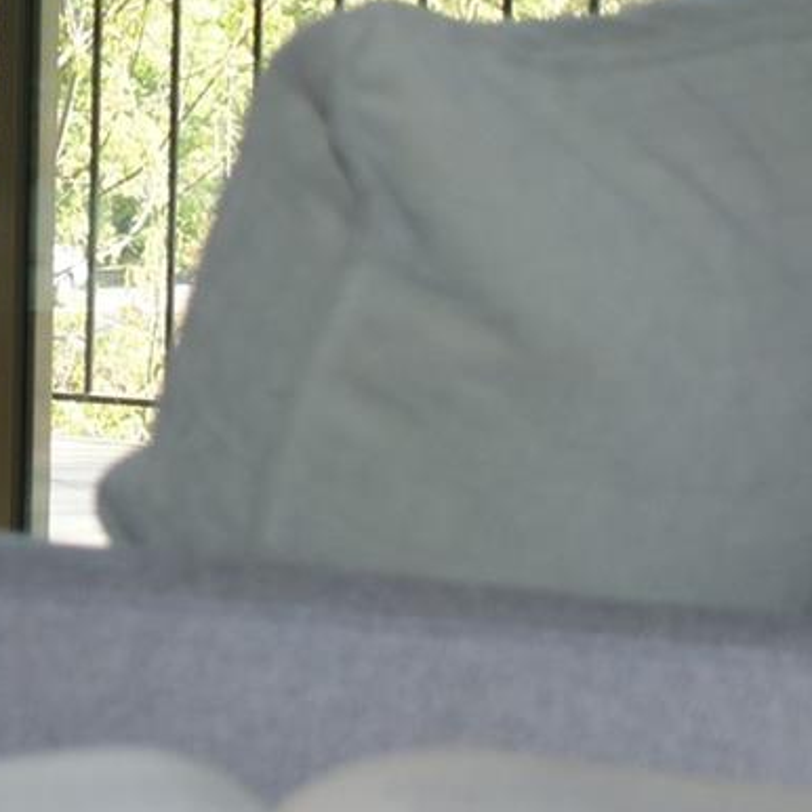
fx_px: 3954
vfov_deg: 11.6
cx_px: -59
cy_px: 38
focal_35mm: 149
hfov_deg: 11.6
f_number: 4
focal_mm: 22
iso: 100
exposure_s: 1/60
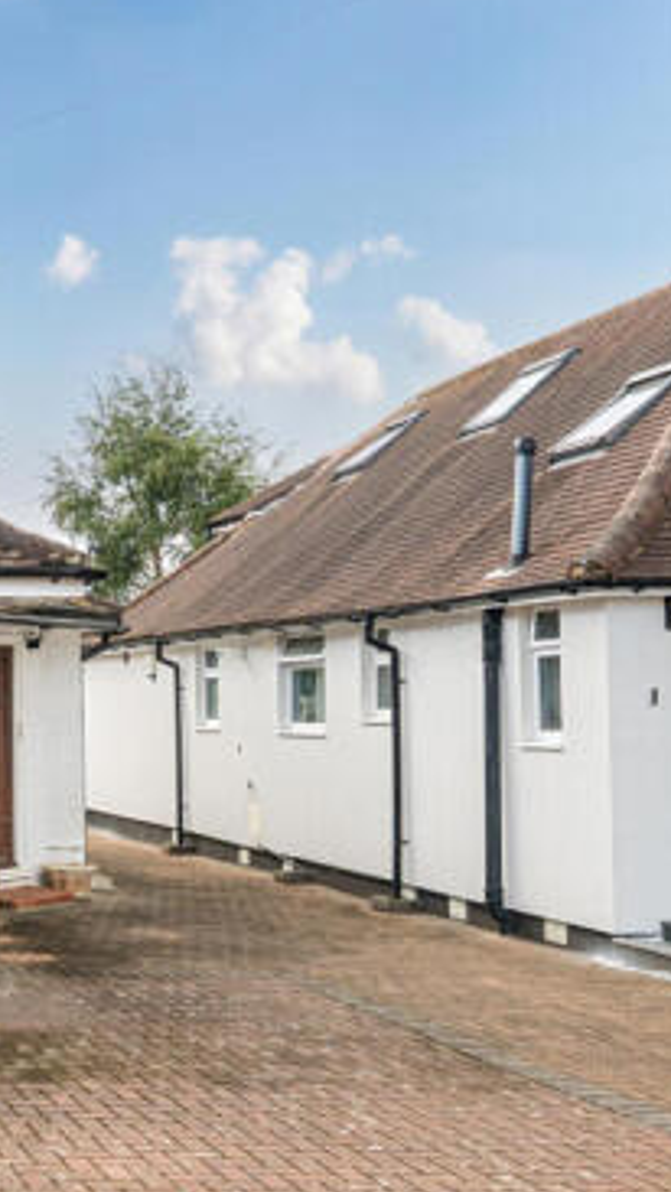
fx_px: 1423
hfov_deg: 21.5
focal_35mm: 45
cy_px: 562
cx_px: -379
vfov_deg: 45.4
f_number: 8
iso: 400
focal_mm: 16
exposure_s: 1/200
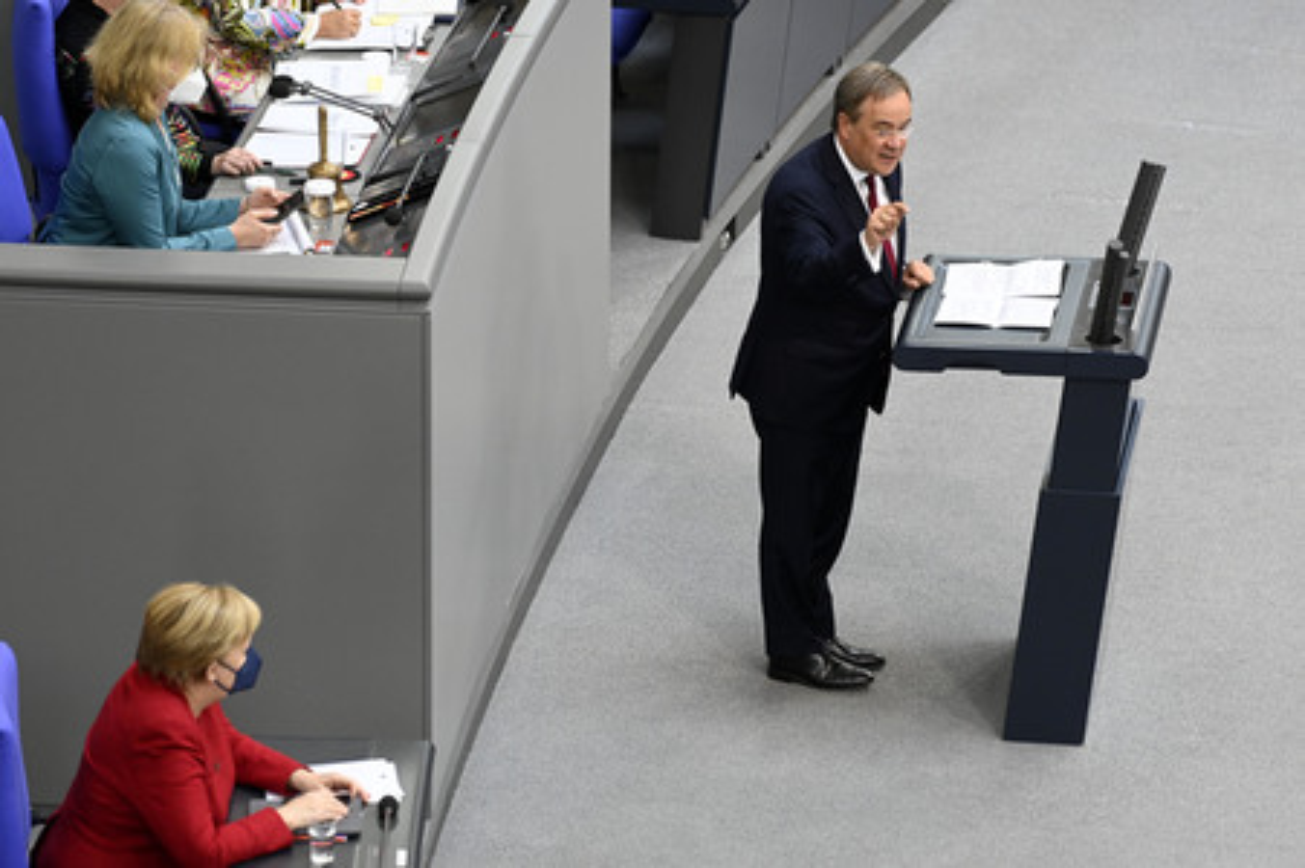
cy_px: 434
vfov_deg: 6.9
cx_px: 652
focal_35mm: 200
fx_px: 7244
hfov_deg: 10.3
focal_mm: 200
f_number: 5.6
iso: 5000
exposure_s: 1/320
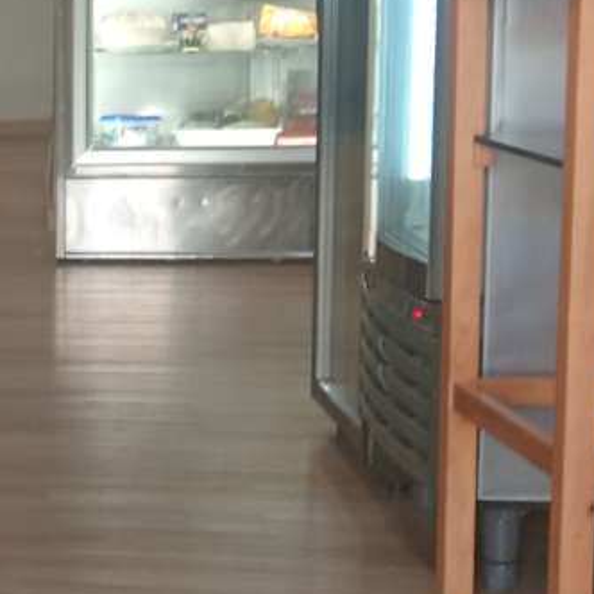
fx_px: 2174
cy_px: 225
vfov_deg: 15.5
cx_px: -564
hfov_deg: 13.5
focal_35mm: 112
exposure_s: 1/33.3
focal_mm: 3.98
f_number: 1.8
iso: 252
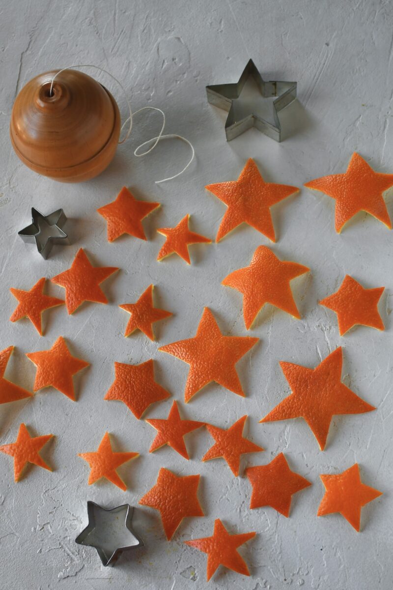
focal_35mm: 52
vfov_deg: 38.2
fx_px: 851
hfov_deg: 26.0
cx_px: 196
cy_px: 295
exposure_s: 1/125
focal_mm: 35
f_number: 5
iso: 640
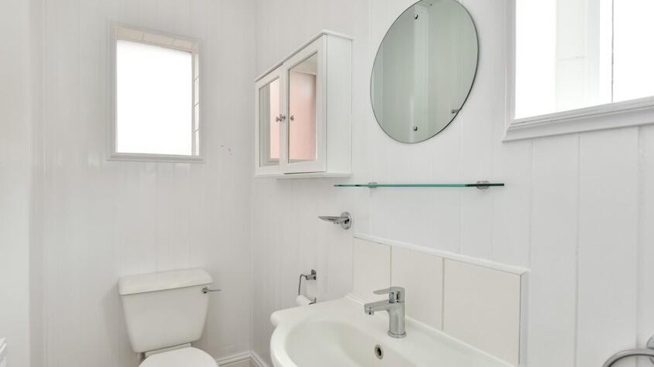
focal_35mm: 19
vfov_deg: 58.3
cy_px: 186
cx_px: 316
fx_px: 329
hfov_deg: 89.5
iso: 640
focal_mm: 10
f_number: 8
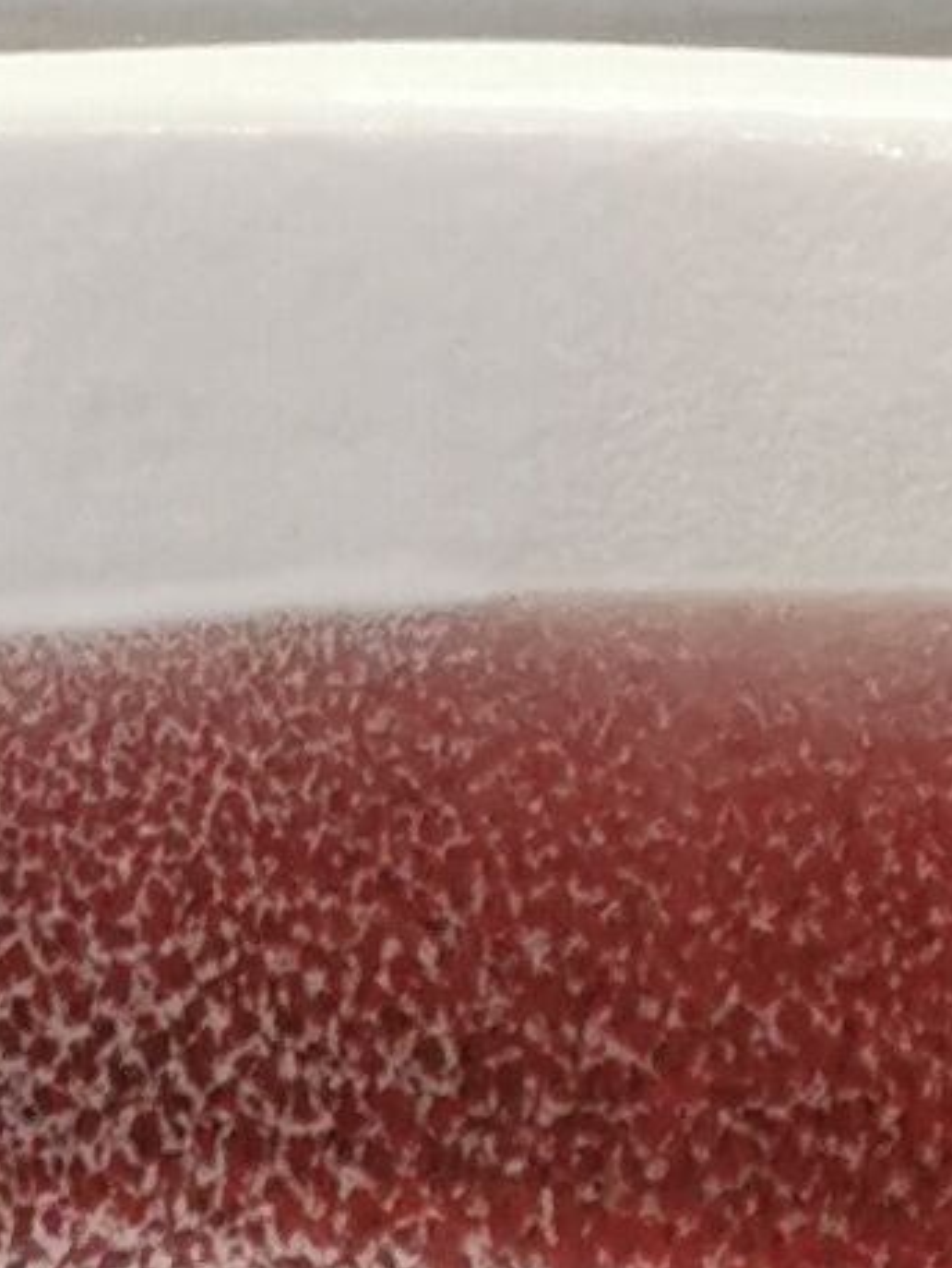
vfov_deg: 8.8
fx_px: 7876
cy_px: 2226
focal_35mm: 215
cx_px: 1068
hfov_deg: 6.9
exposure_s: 1/50
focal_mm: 5.58
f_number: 1.8
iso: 250
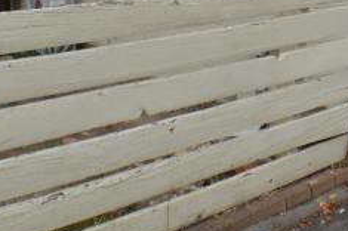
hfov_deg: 19.8
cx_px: 295
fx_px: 985
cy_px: -140
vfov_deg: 12.6
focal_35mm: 102
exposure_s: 1/250
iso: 200
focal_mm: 20
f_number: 8
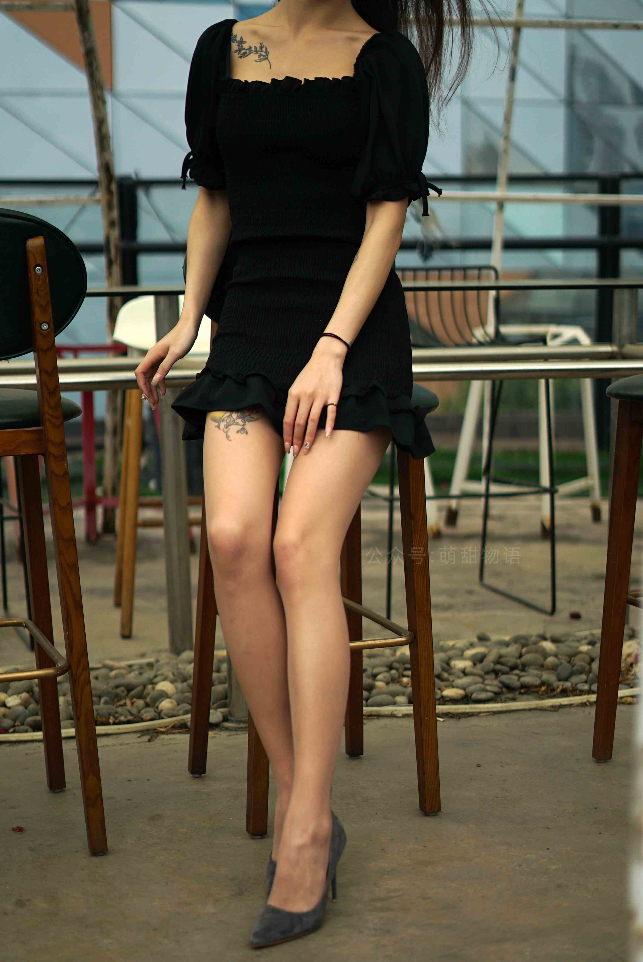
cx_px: 322
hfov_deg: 27.0
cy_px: 481
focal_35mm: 50
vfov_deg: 39.6
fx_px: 1338
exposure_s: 1/4000
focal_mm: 50
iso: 200
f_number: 1.8
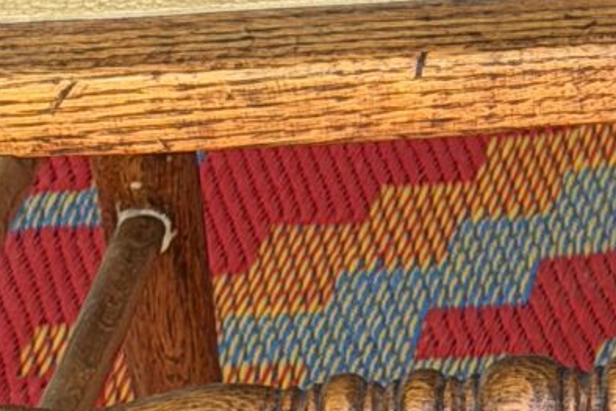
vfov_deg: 4.2
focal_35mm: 324
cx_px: 1391
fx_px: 5546
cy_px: -616
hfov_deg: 6.1
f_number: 1.78
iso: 50
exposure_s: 1/177
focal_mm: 6.76
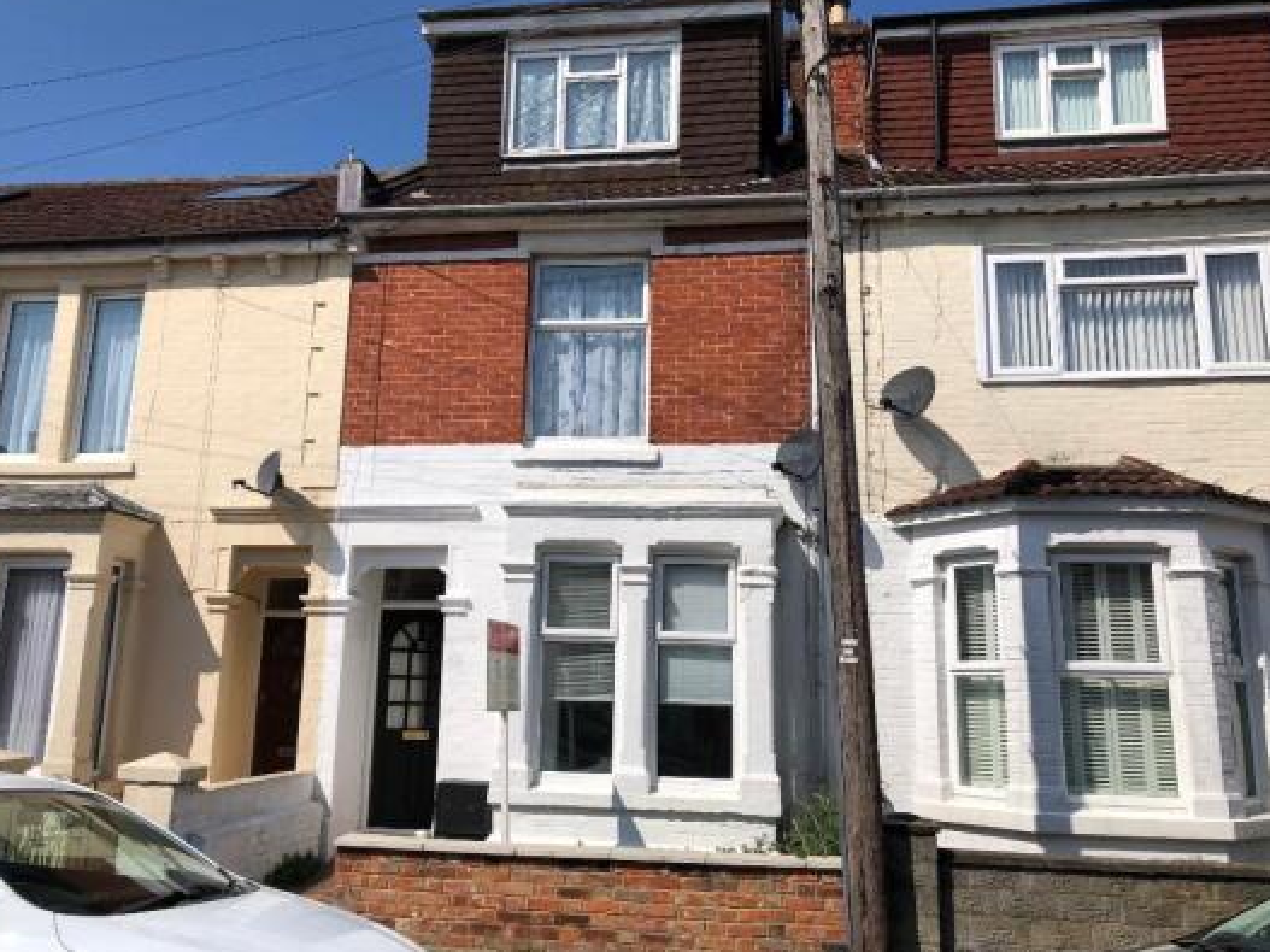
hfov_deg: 58.3
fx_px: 1137
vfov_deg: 45.4
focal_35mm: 31
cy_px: 454
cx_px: 596
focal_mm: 3.99
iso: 25
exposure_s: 1/4000
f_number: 1.8
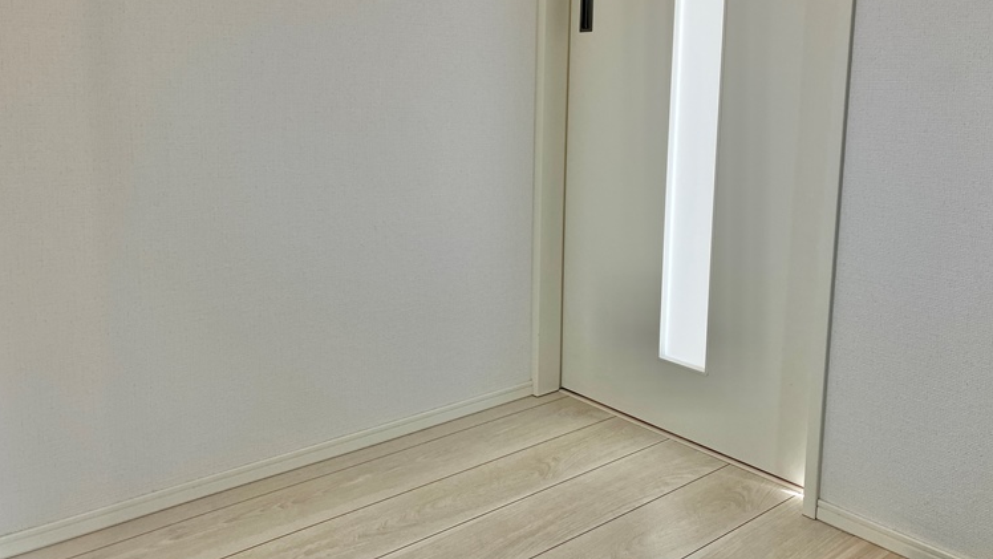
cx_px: 500
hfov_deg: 62.6
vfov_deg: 37.6
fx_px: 816
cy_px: 212
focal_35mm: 31
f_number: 1.8
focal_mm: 3.99
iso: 64
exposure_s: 1/121
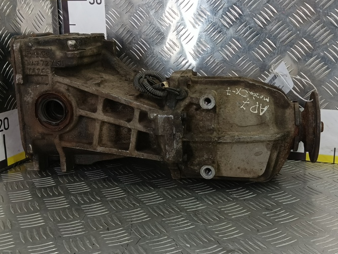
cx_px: 170
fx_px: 342
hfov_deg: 52.6
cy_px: 106
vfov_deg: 40.6
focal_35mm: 35
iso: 98
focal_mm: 4.11
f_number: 1.6
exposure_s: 1/50
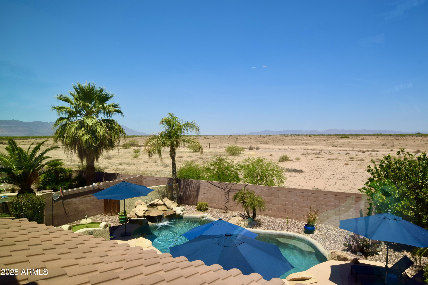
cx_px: 214
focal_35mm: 24
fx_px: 285
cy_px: 142
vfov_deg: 53.1
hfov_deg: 73.7
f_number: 10
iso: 100
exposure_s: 1/200
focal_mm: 16
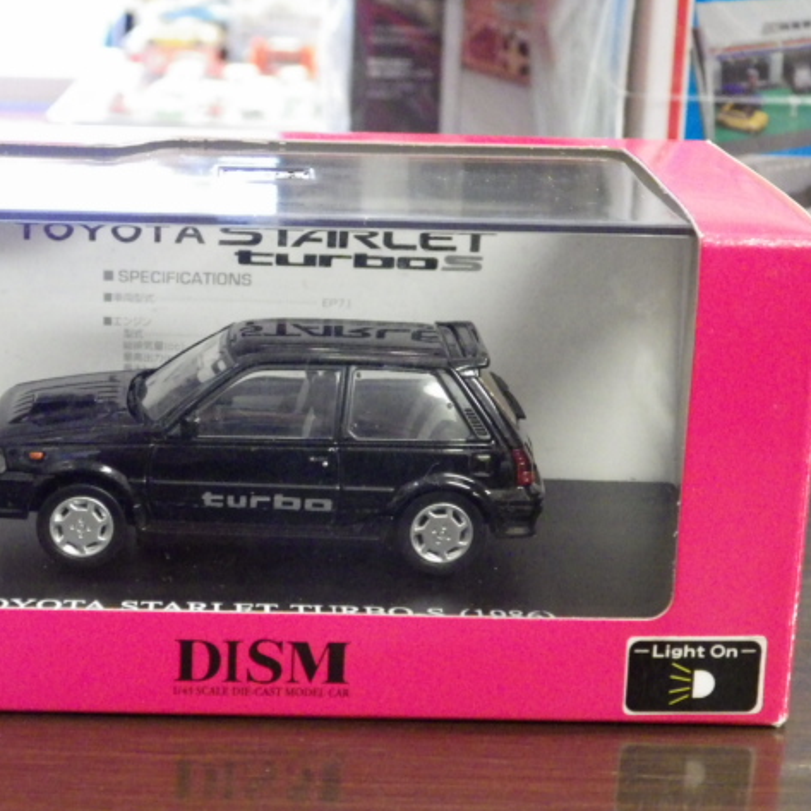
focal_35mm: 85
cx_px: 267
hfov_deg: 20.3
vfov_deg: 20.4
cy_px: 408
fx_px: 2253
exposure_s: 1/25
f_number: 4.2
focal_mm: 12.8
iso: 1600
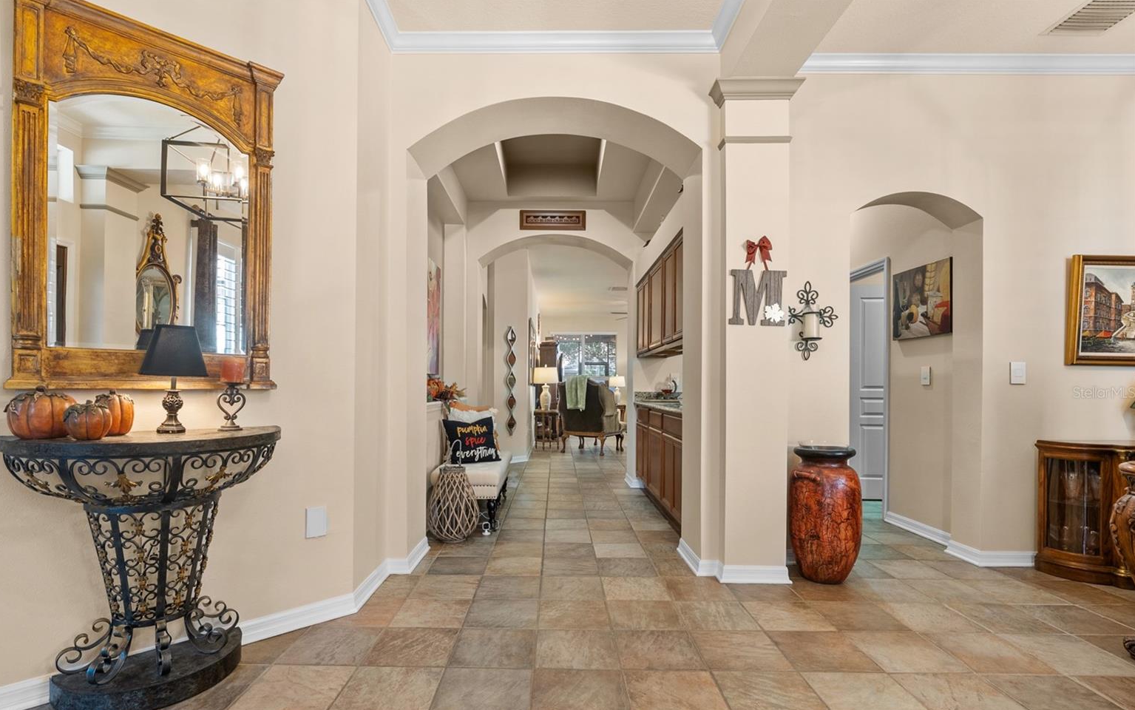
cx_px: 547
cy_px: 392
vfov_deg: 67.8
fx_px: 526
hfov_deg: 94.3
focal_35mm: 17
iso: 320
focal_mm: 16
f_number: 9
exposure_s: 1/1.25
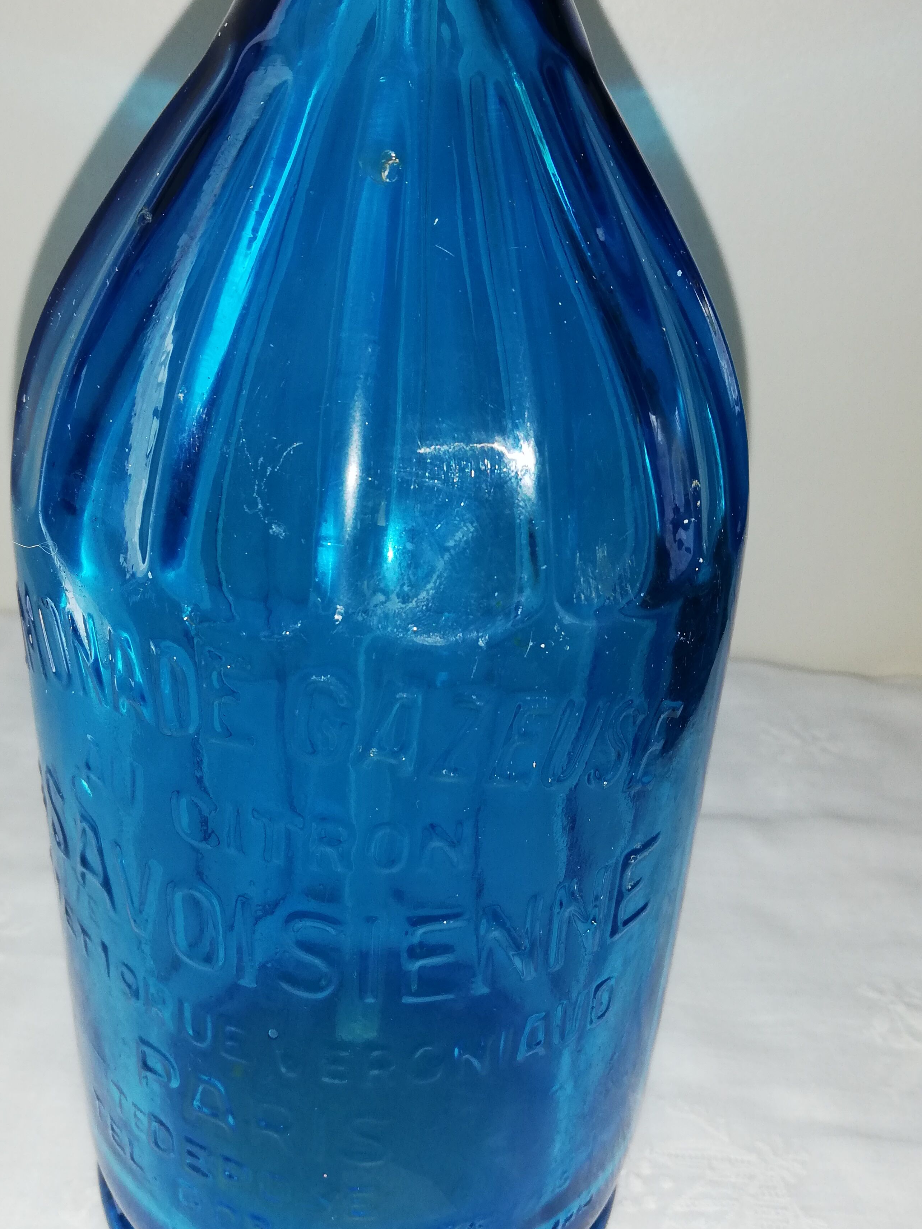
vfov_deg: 52.6
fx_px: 1243
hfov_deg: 40.7
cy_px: 565
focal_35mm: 35
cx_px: 445
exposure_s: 1/50
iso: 80
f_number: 2.2
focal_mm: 3.81
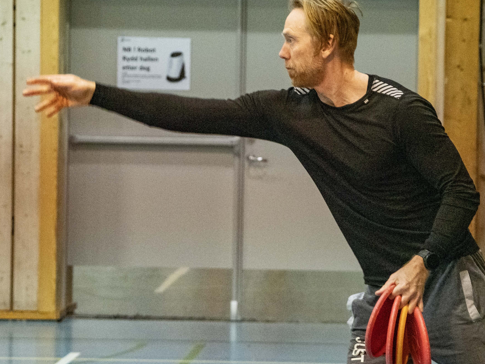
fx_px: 3895
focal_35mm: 278
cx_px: 311
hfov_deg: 7.1
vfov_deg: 5.3
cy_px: 178
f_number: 5.6
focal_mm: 94
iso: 6400
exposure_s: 1/200
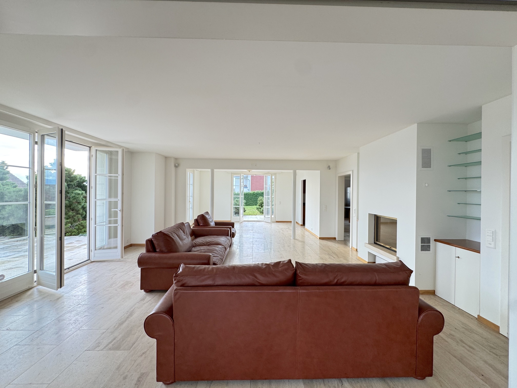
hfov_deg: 102.1
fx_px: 209
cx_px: 258
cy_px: 194
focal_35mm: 14
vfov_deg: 85.7
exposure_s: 1/99
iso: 125
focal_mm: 2.22
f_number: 2.2
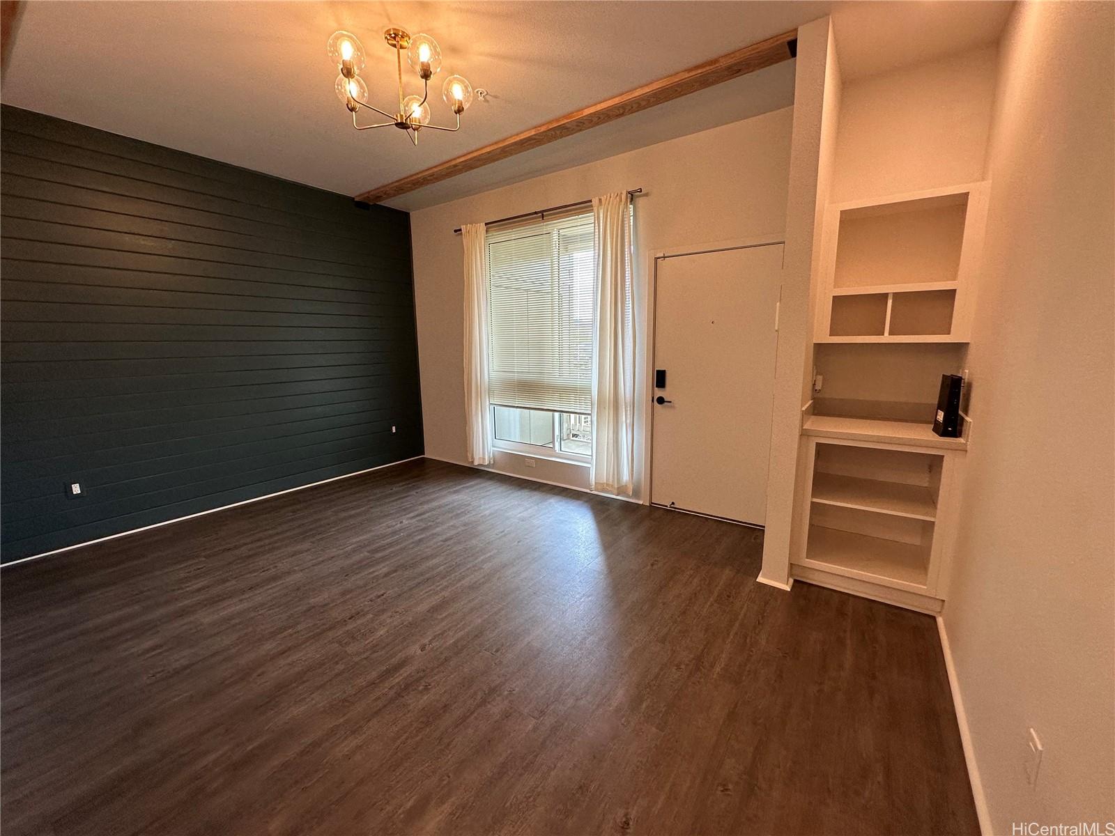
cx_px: 558
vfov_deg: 85.7
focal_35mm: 14
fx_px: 451
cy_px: 418
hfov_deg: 102.1
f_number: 2.2
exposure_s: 1/120
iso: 160
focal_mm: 2.22
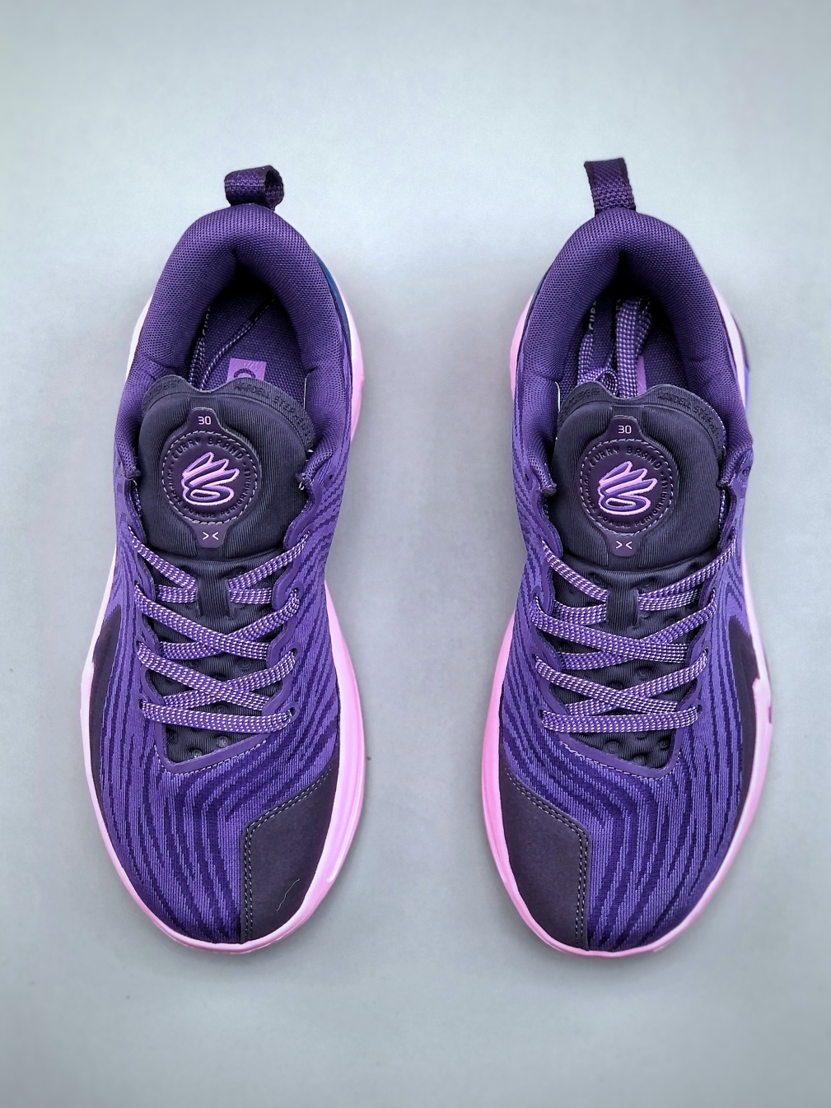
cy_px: 557
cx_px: 401
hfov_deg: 24.0
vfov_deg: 31.7
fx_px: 1953
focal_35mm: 61
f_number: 2.8
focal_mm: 6.6
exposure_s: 1/33
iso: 25
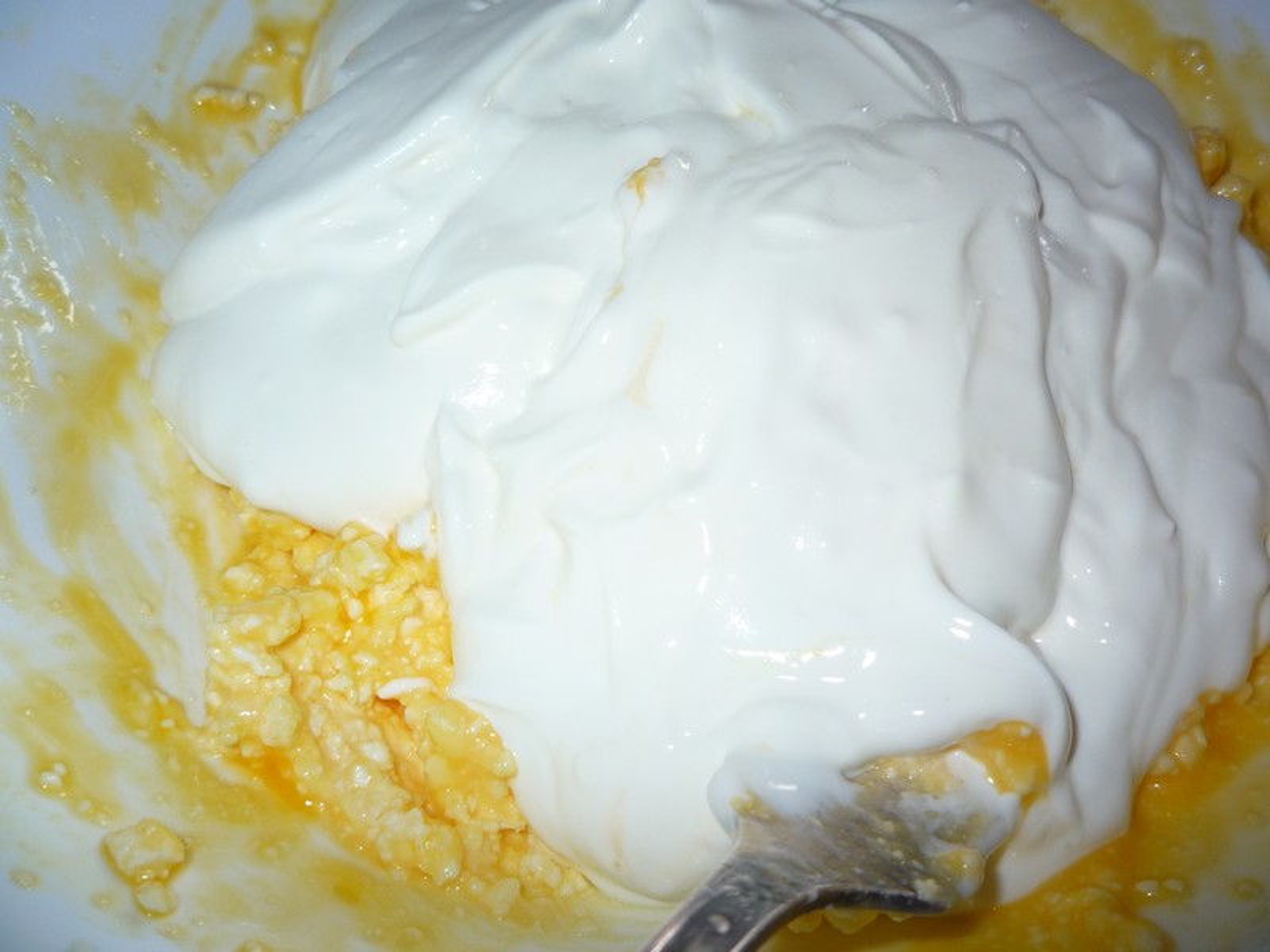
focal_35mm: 30
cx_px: 635
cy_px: 476
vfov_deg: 46.8
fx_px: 1101
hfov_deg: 60.0
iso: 100
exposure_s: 1/30
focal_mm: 5.2
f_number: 4
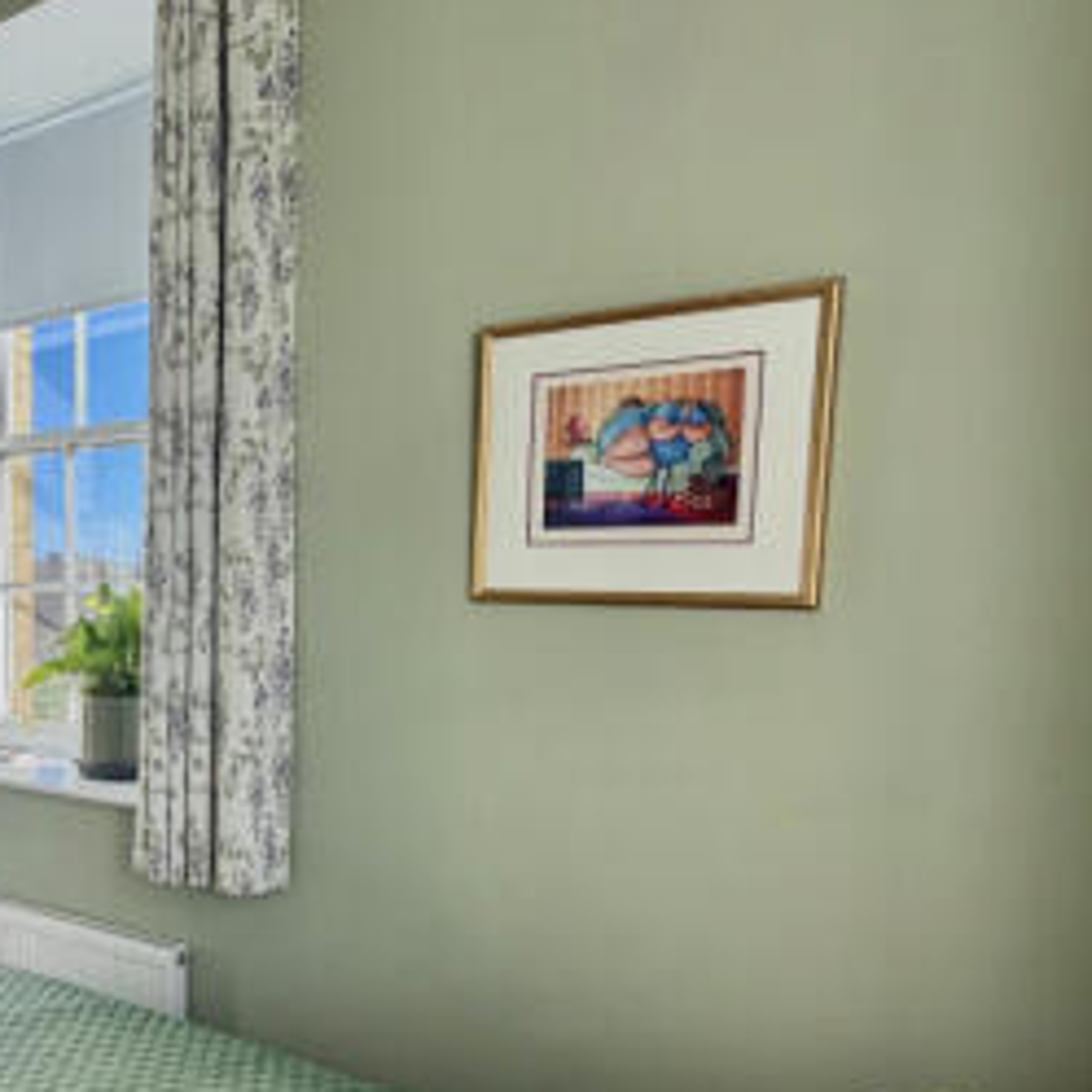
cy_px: 664
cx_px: 94
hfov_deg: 49.2
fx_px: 1035
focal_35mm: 29
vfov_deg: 55.1
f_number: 2.2
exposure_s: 1/439
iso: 64
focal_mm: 2.22
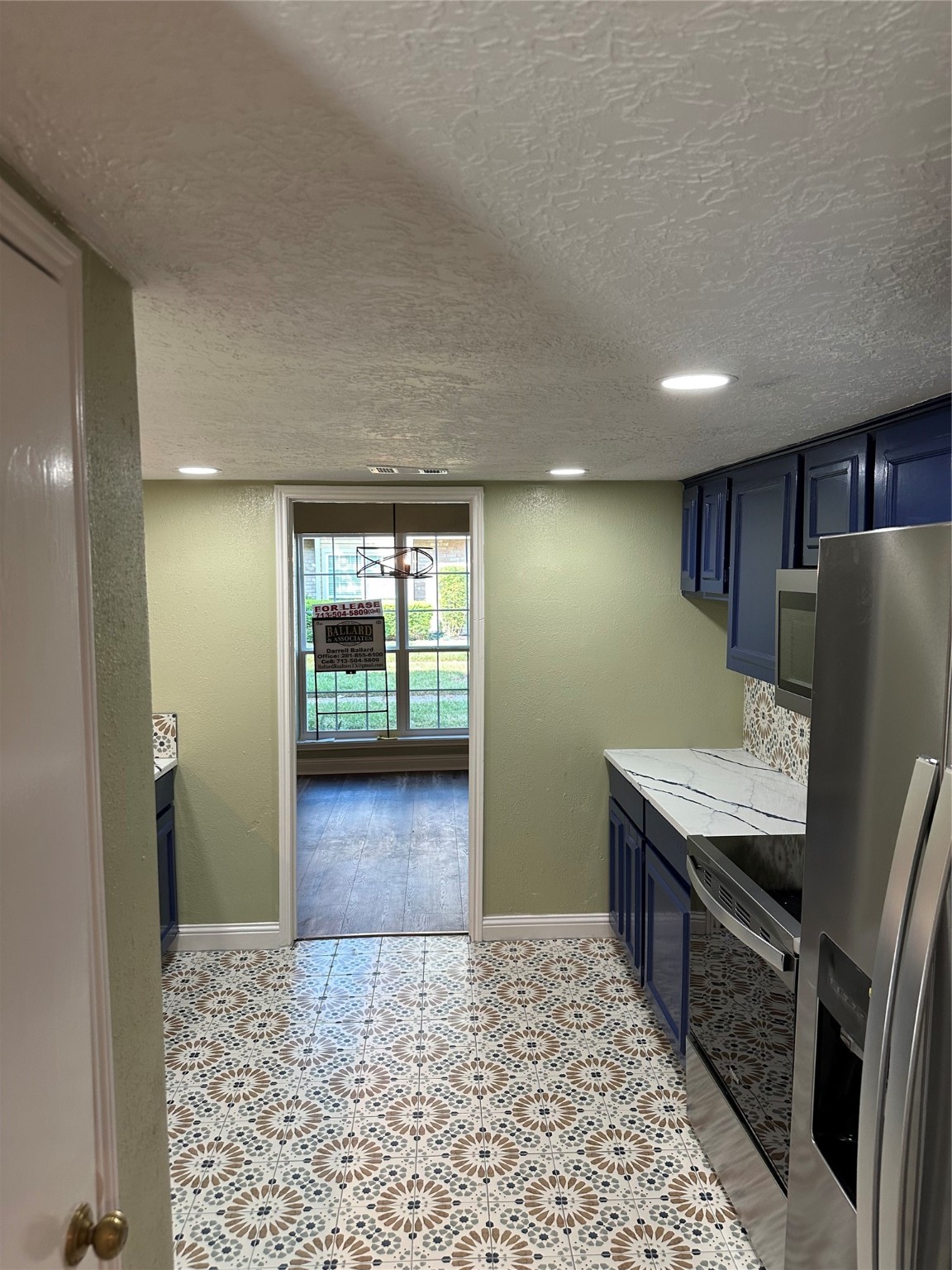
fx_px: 880
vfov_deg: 71.6
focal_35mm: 24
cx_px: 476
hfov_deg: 56.8
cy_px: 635
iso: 160
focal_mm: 6.86
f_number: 1.78
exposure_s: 1/120
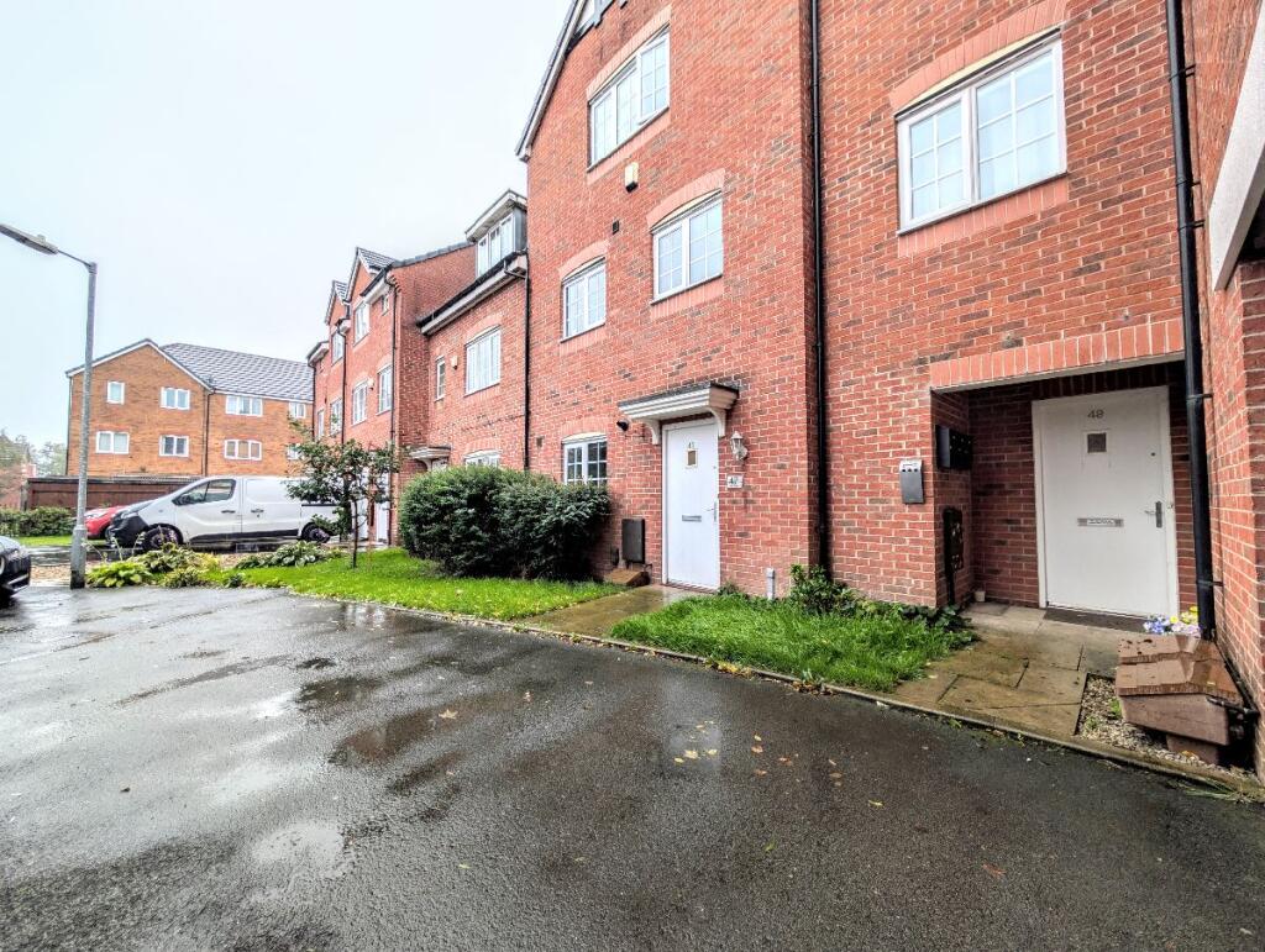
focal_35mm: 12
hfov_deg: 110.5
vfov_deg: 94.6
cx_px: 632
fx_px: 439
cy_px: 476
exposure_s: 1/370
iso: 52
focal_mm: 2.02
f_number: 1.7
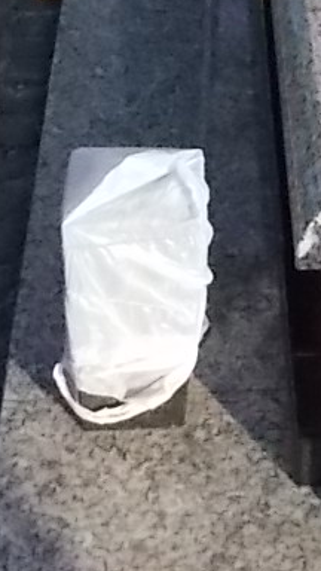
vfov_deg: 16.6
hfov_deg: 10.1
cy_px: -268
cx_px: 363
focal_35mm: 118
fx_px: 1786
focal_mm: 4.6
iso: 400
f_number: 8
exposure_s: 1/400
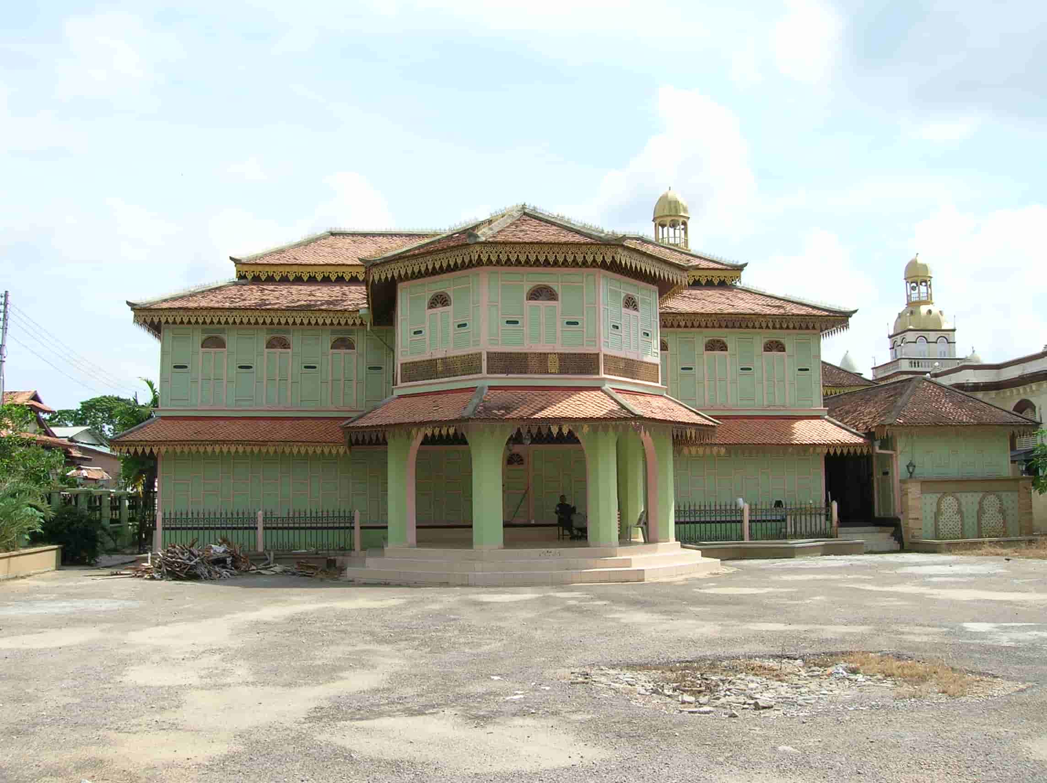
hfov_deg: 54.0
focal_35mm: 34
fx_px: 1028
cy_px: 392
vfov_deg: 41.7
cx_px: 524
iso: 71
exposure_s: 1/390
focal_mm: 5.7
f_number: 4.9
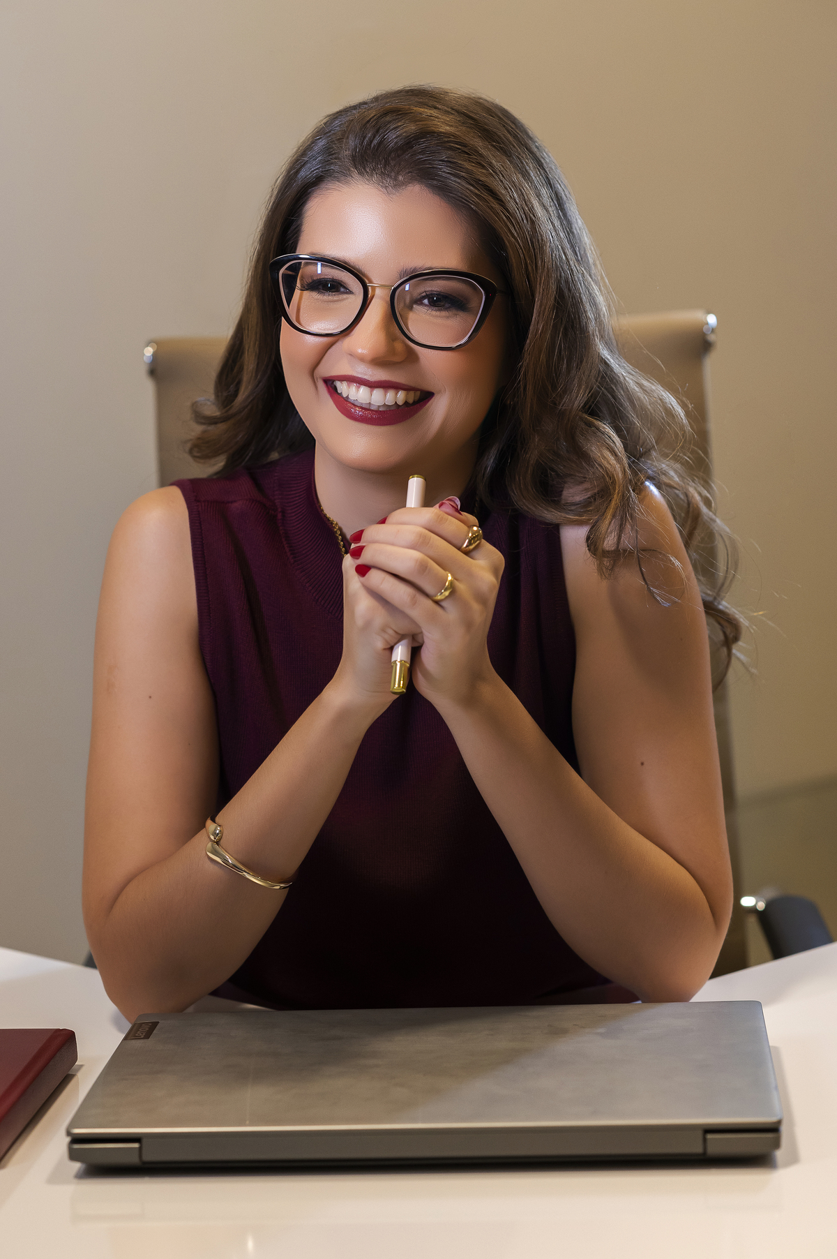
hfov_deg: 16.0
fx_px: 2969
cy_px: 630
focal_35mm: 85
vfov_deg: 23.9
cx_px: 418
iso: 2000
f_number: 4
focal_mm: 85
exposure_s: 1/160
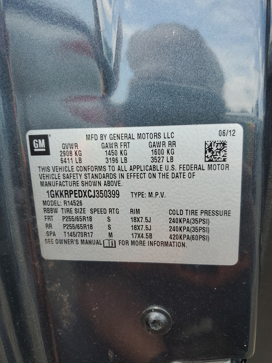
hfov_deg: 53.1
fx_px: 272
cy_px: 182
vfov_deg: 67.3
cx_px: 136
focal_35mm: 26
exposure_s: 1/357
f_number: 1.5
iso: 50
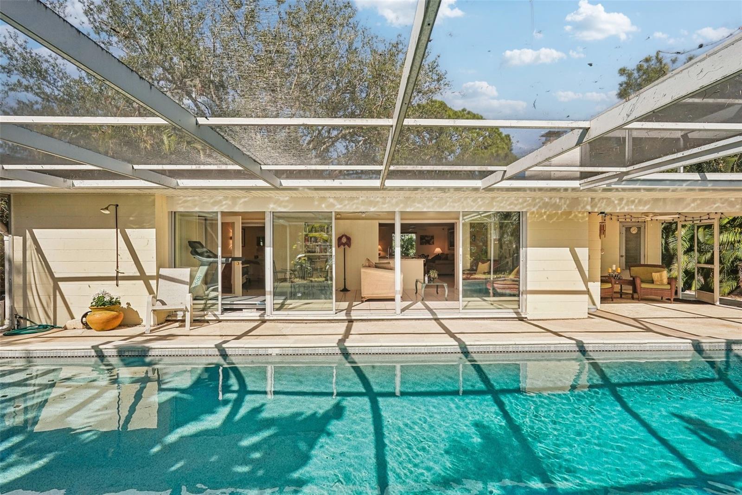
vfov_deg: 73.7
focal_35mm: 16
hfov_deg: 96.7
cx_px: 371
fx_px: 330
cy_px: 248
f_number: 8
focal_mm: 16
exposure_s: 1/1250
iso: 400
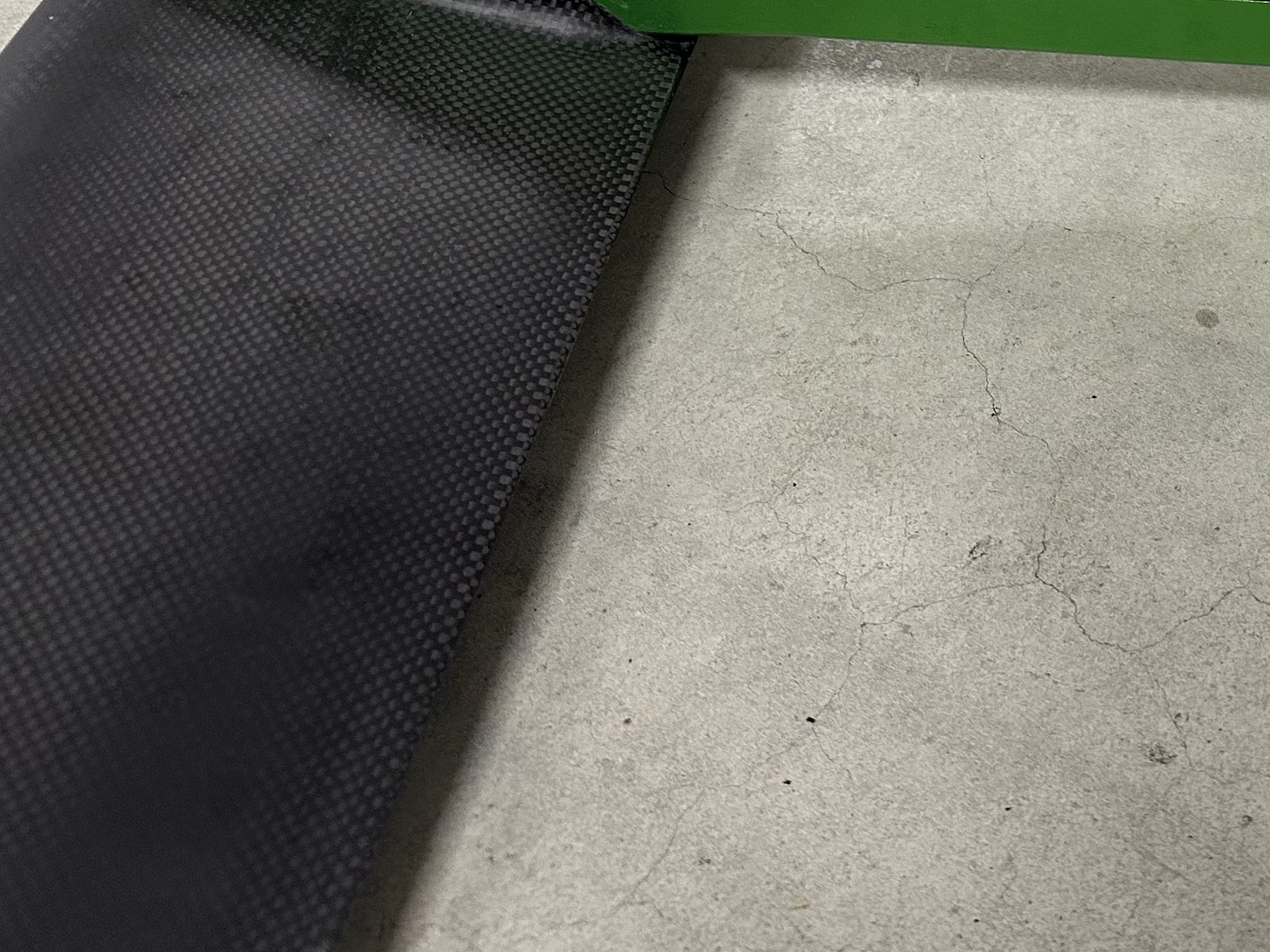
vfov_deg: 26.4
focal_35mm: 52
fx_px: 1908
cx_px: 1357
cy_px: -14
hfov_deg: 32.8
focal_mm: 6.86
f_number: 1.78
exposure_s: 1/50
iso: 320
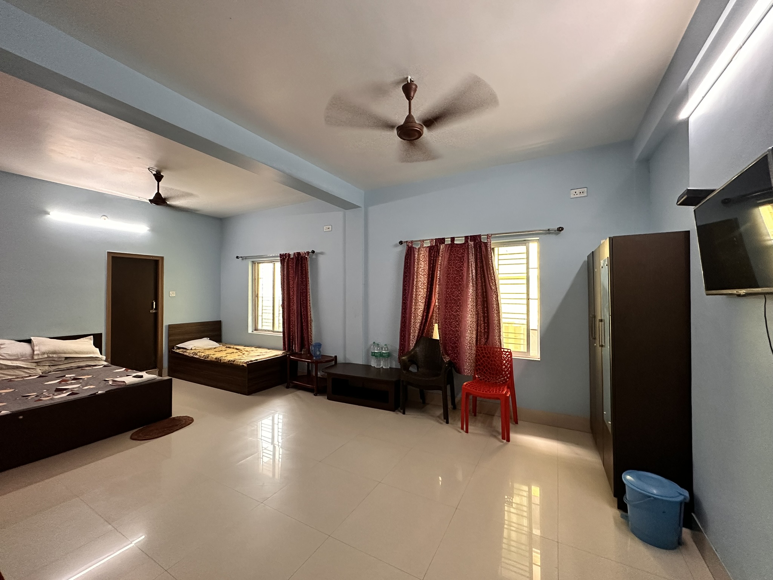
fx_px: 313
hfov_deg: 102.1
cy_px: 290
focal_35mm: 14
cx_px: 386
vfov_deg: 85.7
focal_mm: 2.22
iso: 500
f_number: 2.2
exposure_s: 1/50
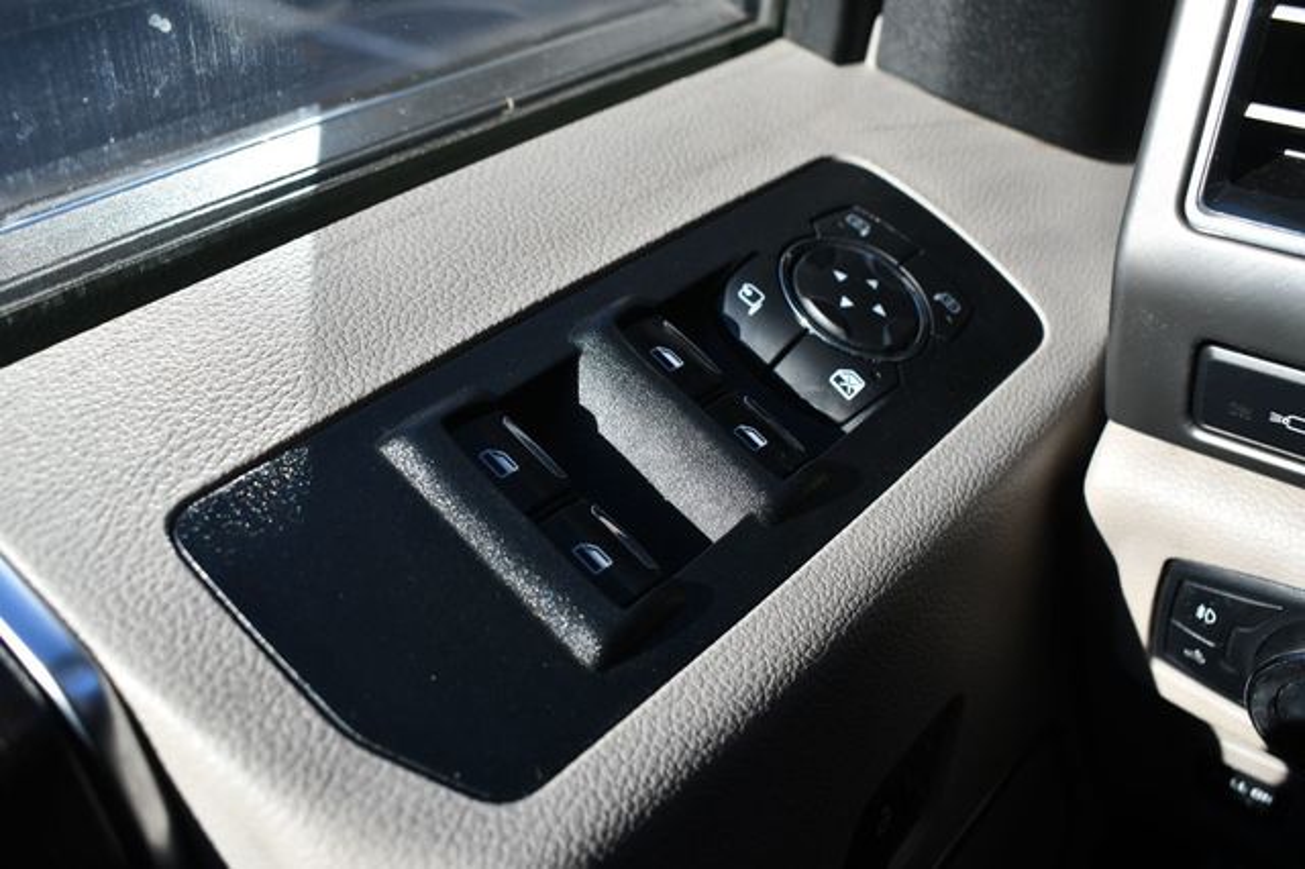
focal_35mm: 36
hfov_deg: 53.2
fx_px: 1304
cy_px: 434
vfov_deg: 36.8
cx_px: 652
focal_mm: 24
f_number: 6.3
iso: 200
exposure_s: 1/250
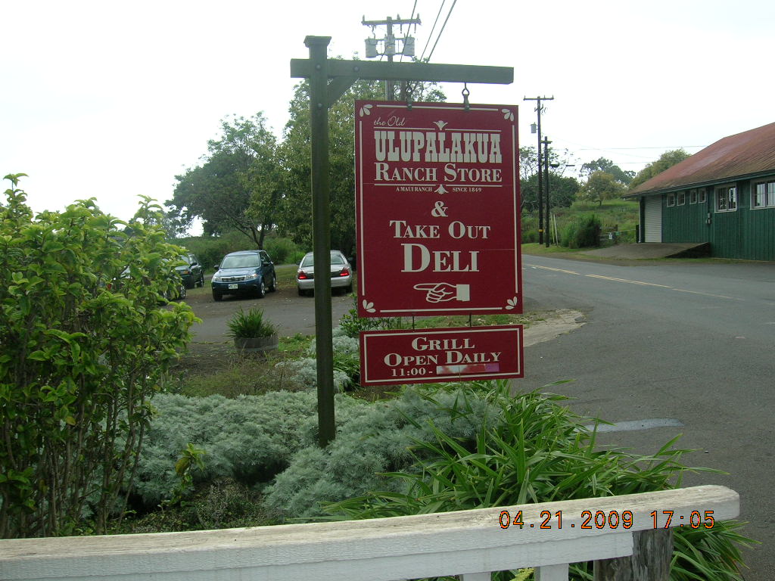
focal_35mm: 34
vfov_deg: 41.8
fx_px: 761
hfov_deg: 54.0
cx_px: 388
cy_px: 290
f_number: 4.9
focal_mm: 5.7
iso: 71
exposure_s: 1/281
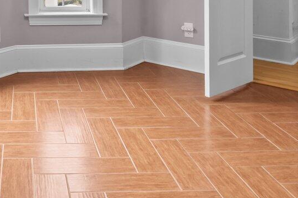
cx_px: 23
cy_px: -65
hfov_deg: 35.1
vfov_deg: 22.6
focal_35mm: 53
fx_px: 438
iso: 250
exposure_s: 1/13
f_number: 8
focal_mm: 14
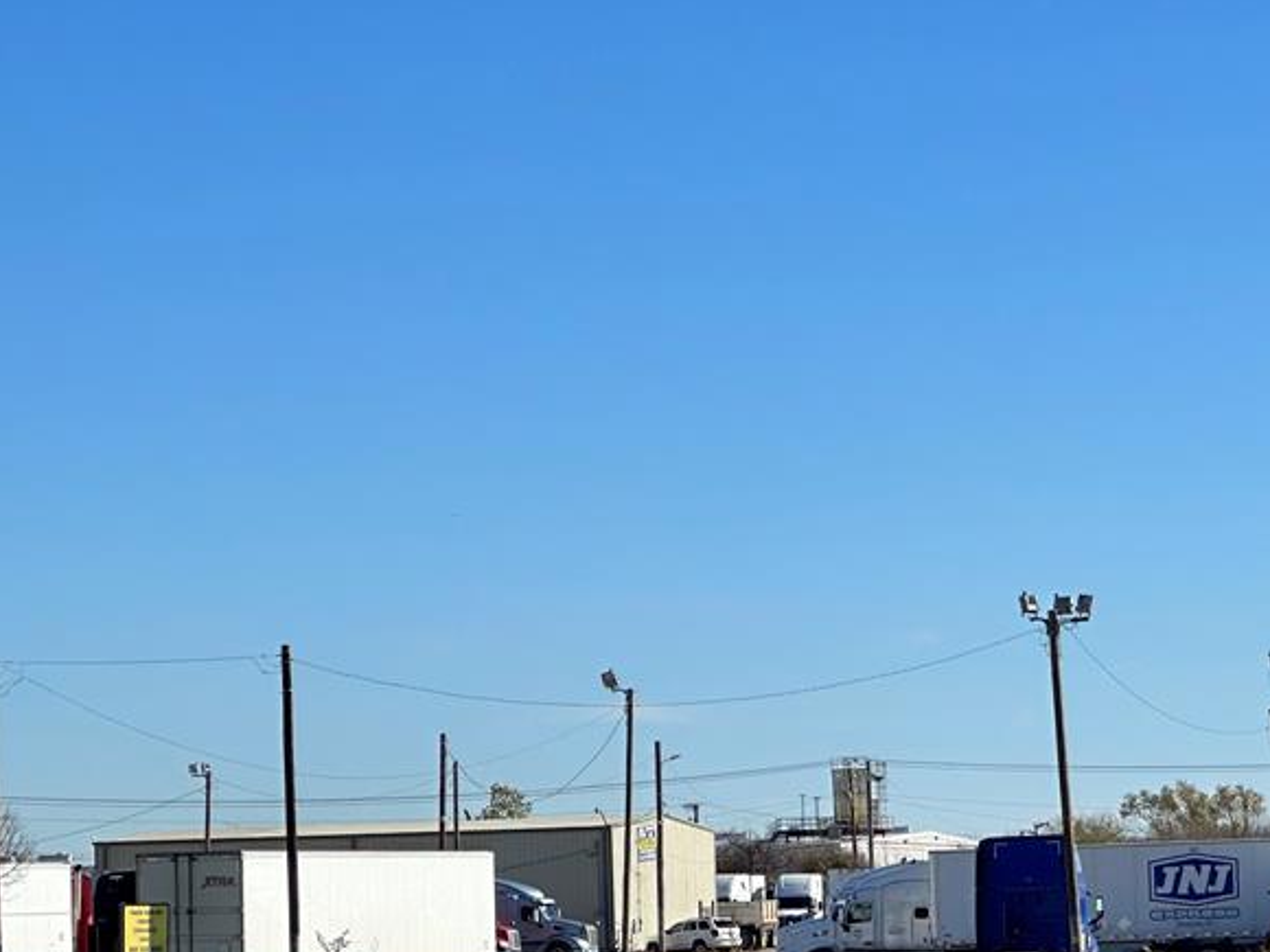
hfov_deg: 14.5
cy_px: 657
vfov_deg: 10.9
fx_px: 4990
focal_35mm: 136
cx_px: 801
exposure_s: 1/1206
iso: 32
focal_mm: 9
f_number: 2.8
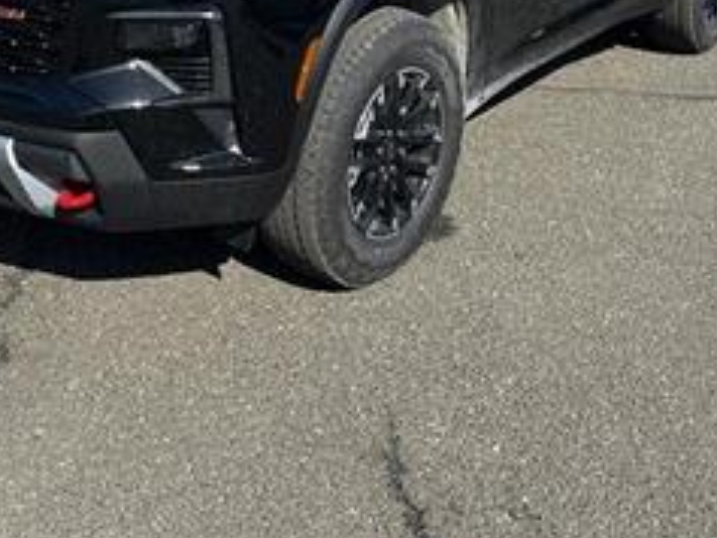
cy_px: -9
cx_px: 263
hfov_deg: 37.2
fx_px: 1057
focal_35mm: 51
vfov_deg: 26.9
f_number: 1.78
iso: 80
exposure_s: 1/3155
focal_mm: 6.86
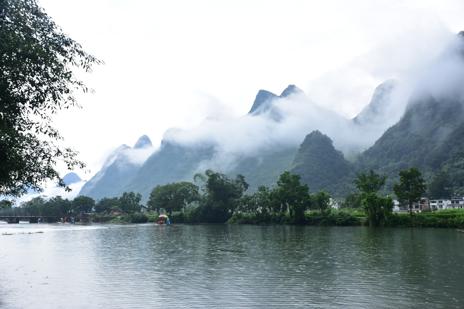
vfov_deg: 37.9
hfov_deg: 54.4
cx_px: 232
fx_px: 451
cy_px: 154
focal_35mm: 35
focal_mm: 35
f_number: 7.1
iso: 320
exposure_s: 1/500
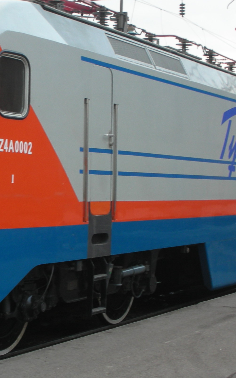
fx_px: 885
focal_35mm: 86
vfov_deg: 24.1
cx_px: 26
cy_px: 192
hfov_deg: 15.0
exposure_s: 1/30.1
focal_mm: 7.7
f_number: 3.5
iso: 50
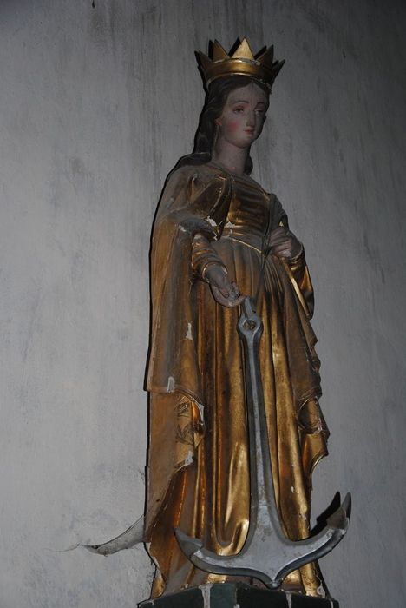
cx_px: 203
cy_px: 304
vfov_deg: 27.0
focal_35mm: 75
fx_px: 1266
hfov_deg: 18.2
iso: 200
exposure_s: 1/60
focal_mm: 50
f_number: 5
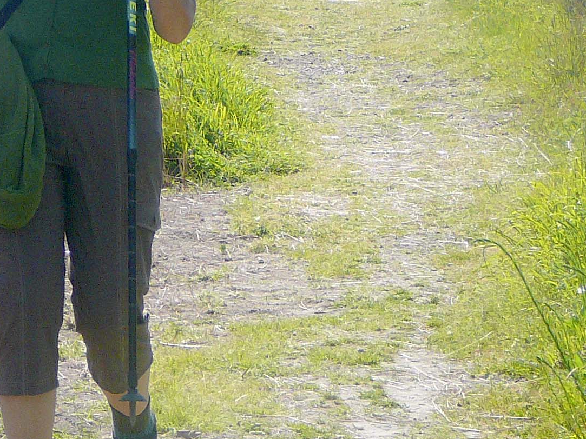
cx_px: 133
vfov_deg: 5.3
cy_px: 99
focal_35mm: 279
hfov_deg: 7.1
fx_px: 4723
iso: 80
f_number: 3.9
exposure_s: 1/640
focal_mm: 17.6
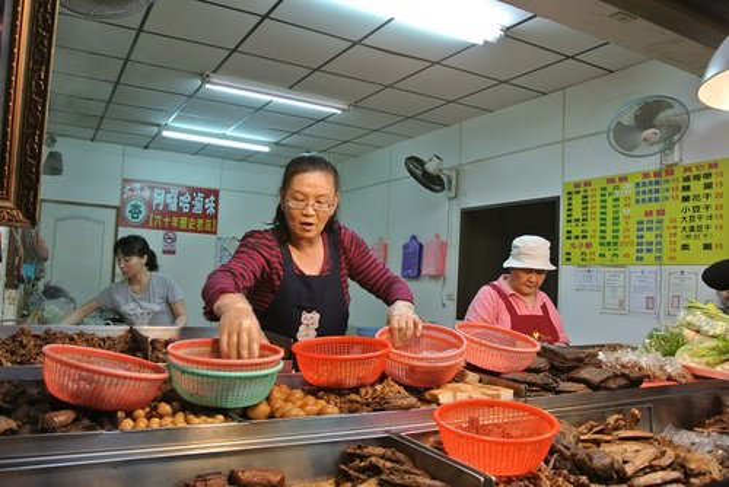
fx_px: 567
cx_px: 364
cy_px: 244
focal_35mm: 28
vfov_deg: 46.5
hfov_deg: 65.4
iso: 400
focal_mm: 10.7
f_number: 3.5
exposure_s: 1/80
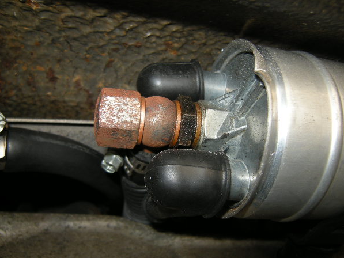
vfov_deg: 46.8
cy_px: 136
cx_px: 172
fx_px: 298
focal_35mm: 30
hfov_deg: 60.0
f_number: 5.6
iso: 64
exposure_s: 1/30
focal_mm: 4.7
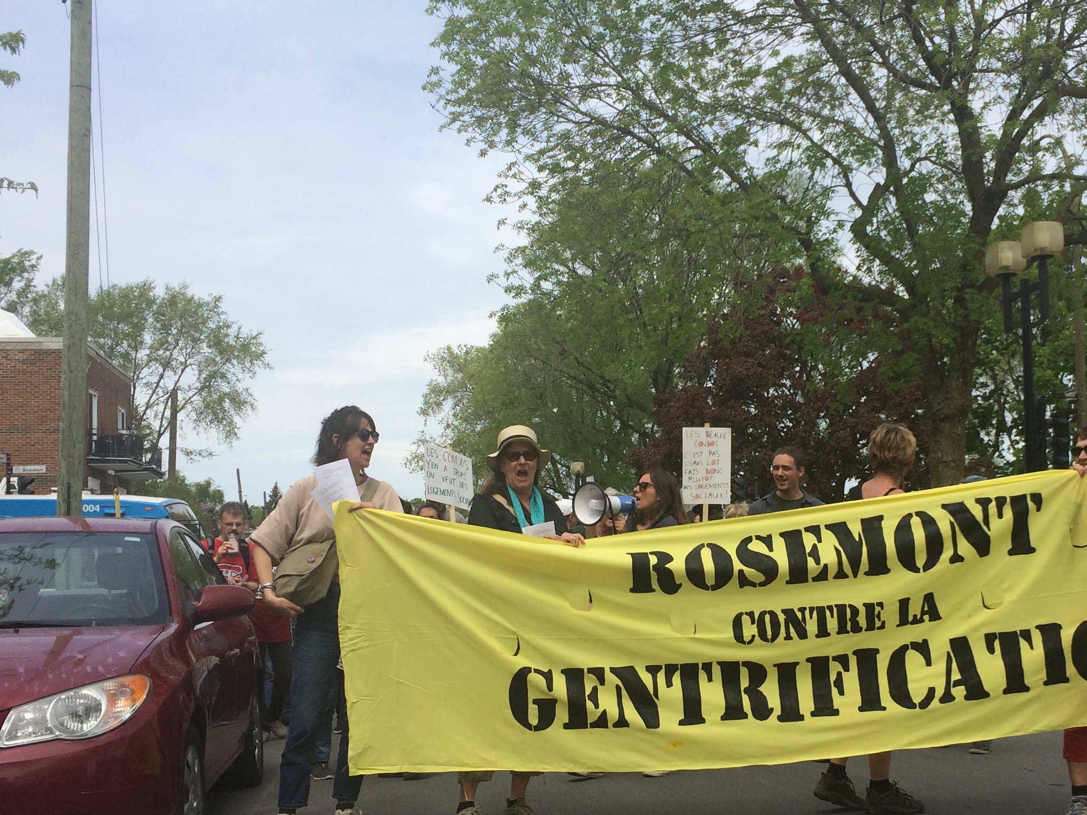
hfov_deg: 40.7
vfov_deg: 31.4
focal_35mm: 46
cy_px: 495
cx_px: 722
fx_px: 1444
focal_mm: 4.15
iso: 32
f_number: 2.2
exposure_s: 1/2283
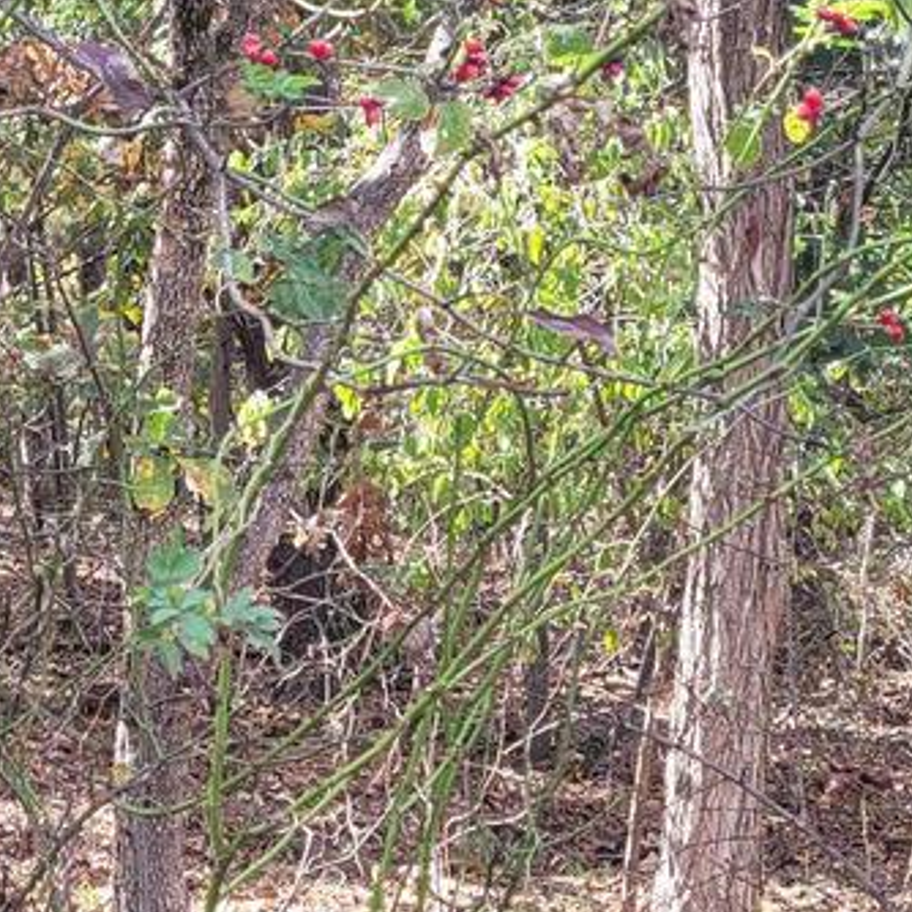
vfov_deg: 17.5
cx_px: 98
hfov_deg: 17.3
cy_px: 358
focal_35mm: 99
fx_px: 2951
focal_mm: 5.4
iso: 40
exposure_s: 1/186
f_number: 1.8
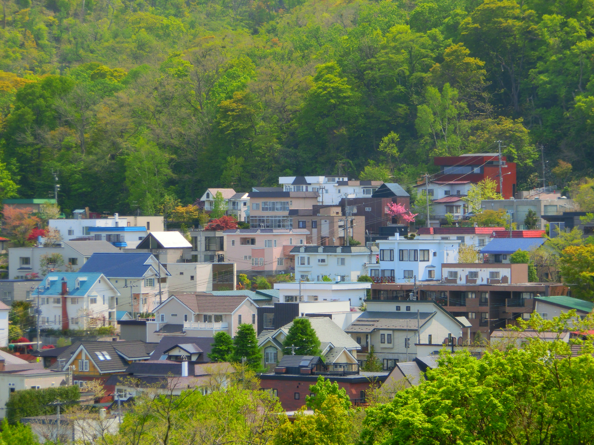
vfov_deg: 8.9
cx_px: 297
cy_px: 222
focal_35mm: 166
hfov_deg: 11.9
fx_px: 2849
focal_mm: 29.39
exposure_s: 1/320
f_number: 5.8
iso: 80
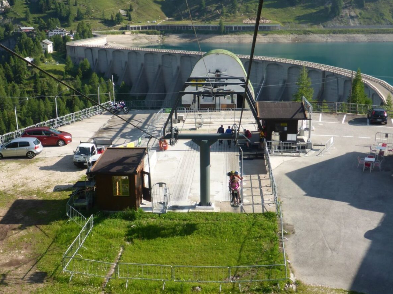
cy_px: 138
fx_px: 477
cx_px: 201
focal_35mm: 42
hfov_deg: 44.8
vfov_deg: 34.3
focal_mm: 6.4
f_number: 3.9
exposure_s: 1/400
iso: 100
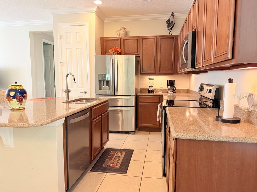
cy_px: 96
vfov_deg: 56.8
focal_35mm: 24
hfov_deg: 71.6
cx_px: 128
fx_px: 178
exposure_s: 1/60
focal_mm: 6.76
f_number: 1.78
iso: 125
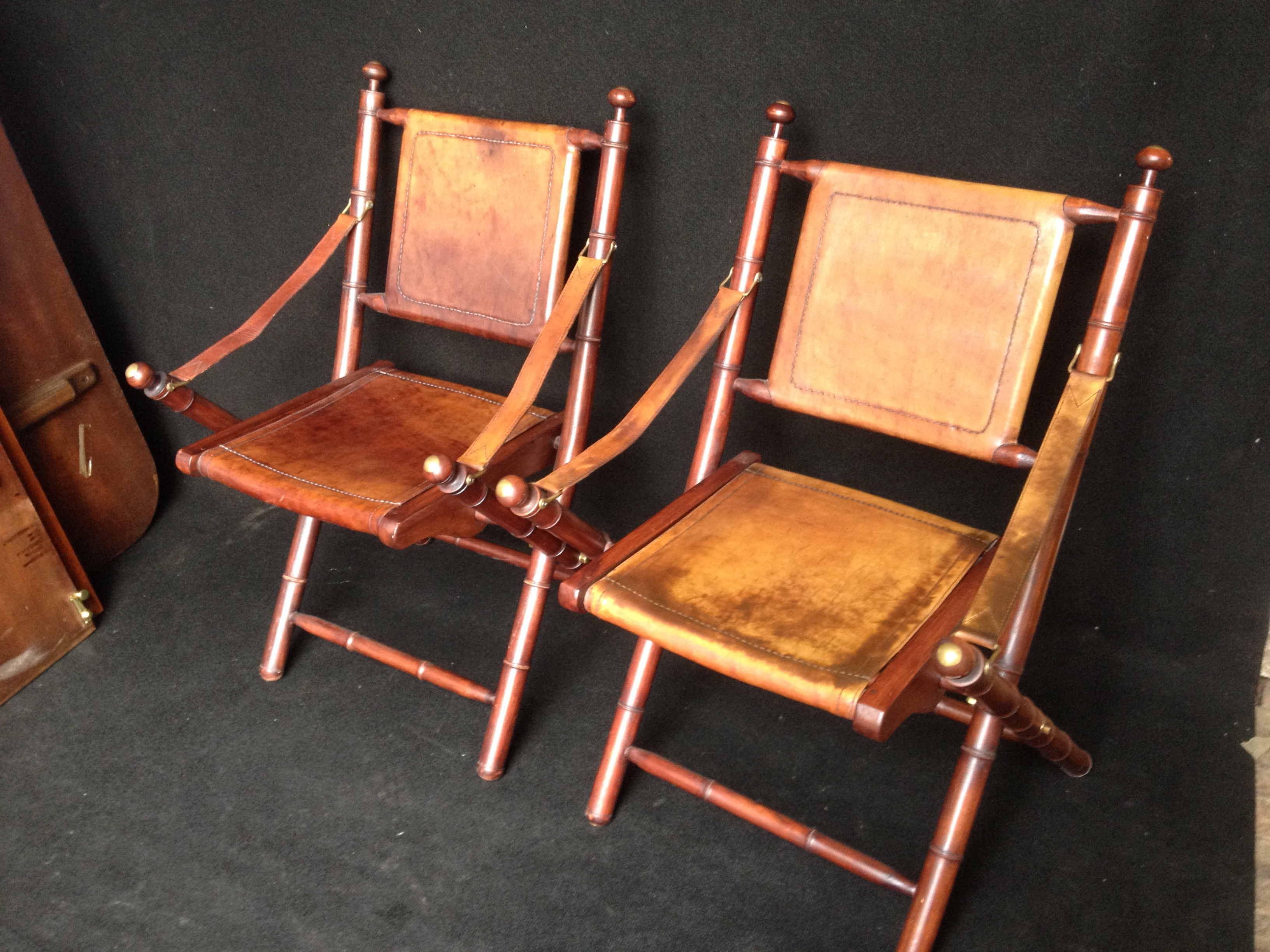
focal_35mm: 35
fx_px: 1284
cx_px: 635
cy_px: 476
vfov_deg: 40.7
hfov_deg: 52.6
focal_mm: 4.28
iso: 160
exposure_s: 1/20
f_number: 2.4
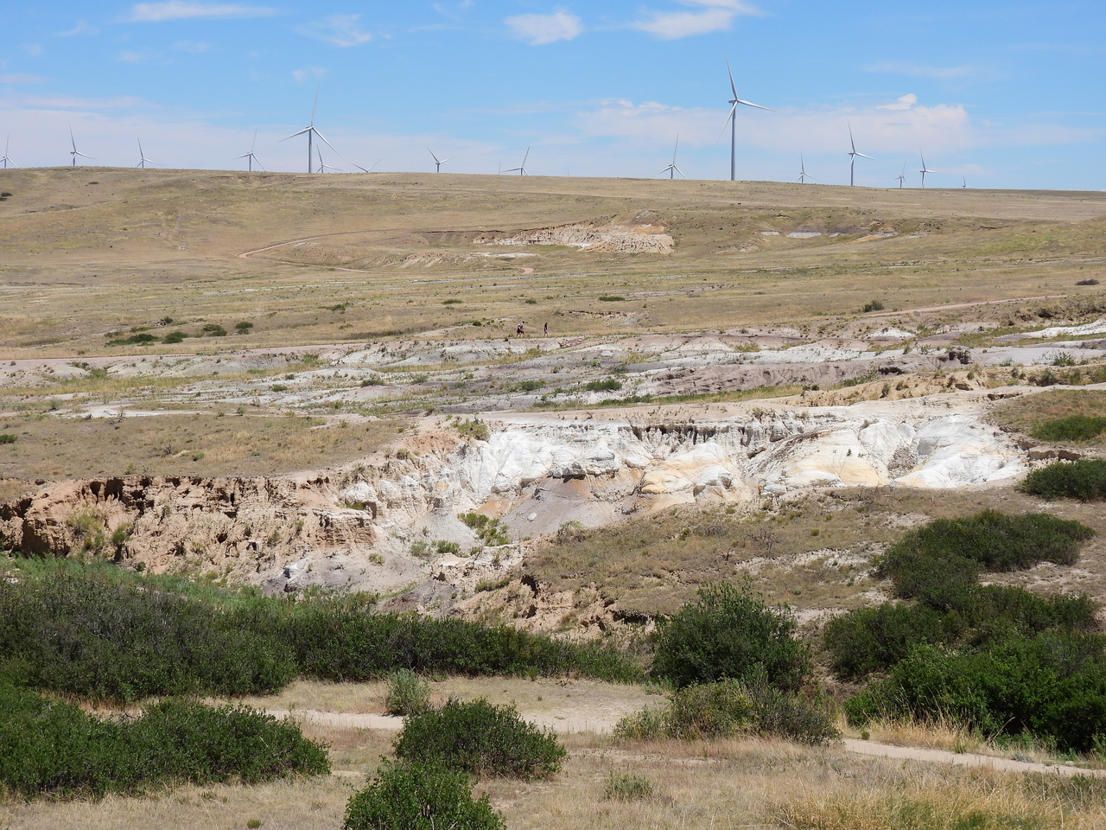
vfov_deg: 21.0
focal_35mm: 70
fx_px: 2237
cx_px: 553
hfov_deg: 27.8
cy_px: 415
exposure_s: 1/1600
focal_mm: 12.5
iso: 100
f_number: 4
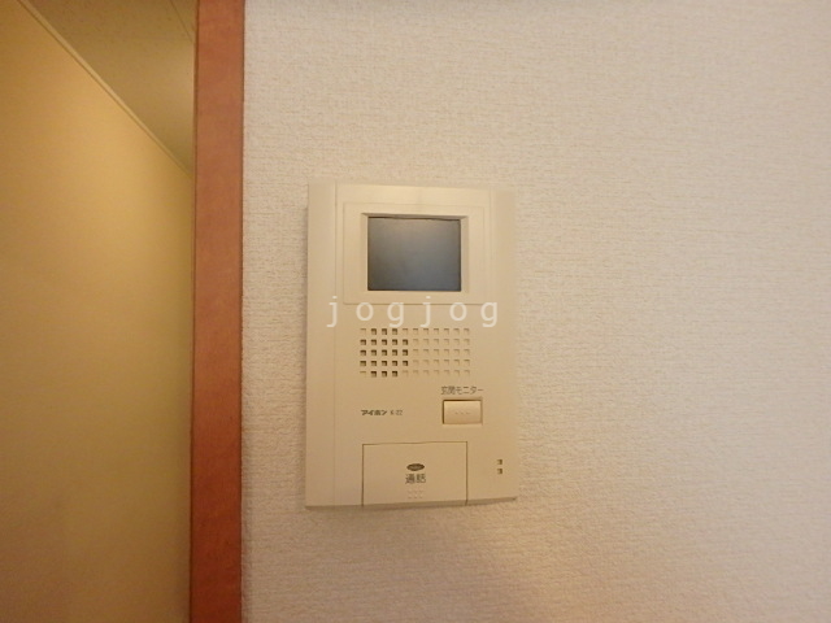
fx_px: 504
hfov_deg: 79.0
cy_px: 312
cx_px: 416
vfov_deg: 63.4
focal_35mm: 21
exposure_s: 1/30
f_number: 3.5
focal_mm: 3.7
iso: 500
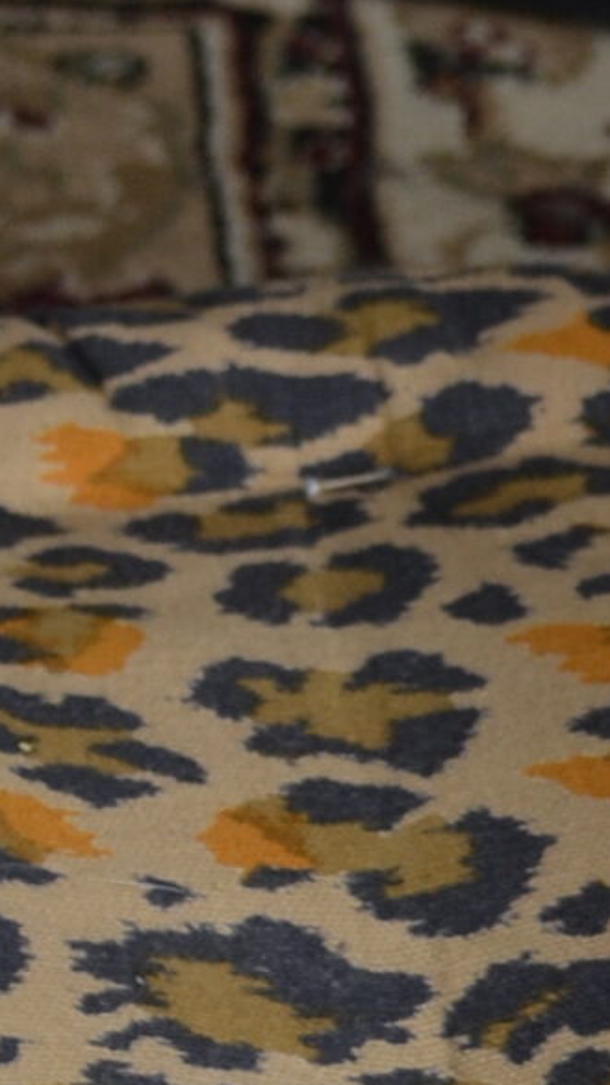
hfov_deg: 4.6
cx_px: -803
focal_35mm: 260
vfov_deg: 8.2
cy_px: -67
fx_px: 7477
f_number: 5.3
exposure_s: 1/2.5
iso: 400
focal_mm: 42
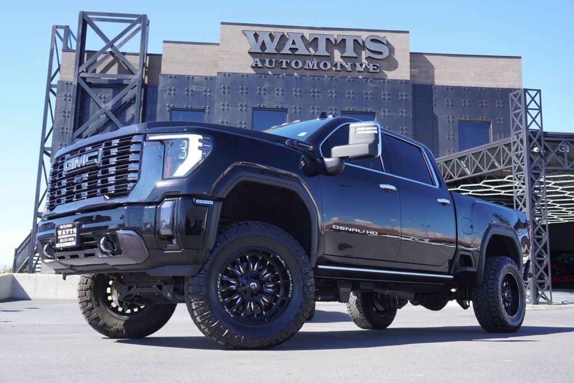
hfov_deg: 51.3
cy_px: 192
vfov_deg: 35.5
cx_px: 287
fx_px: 598
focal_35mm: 38
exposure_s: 1/125
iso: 100
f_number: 6.3
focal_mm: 25
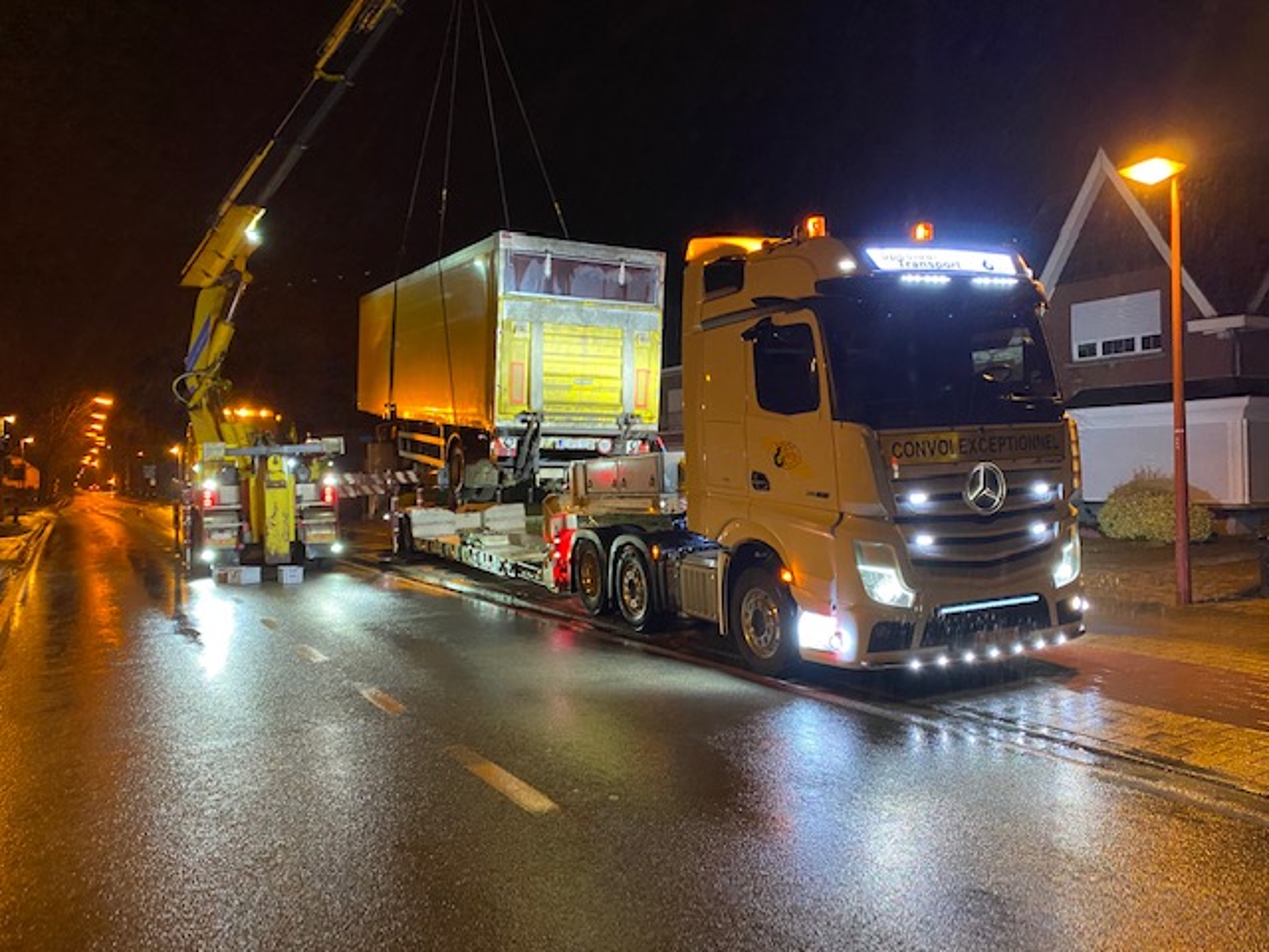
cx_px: 634
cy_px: 476
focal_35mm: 26
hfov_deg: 67.3
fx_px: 953
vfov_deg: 53.1
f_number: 1.8
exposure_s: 1/33
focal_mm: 4.25
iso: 500
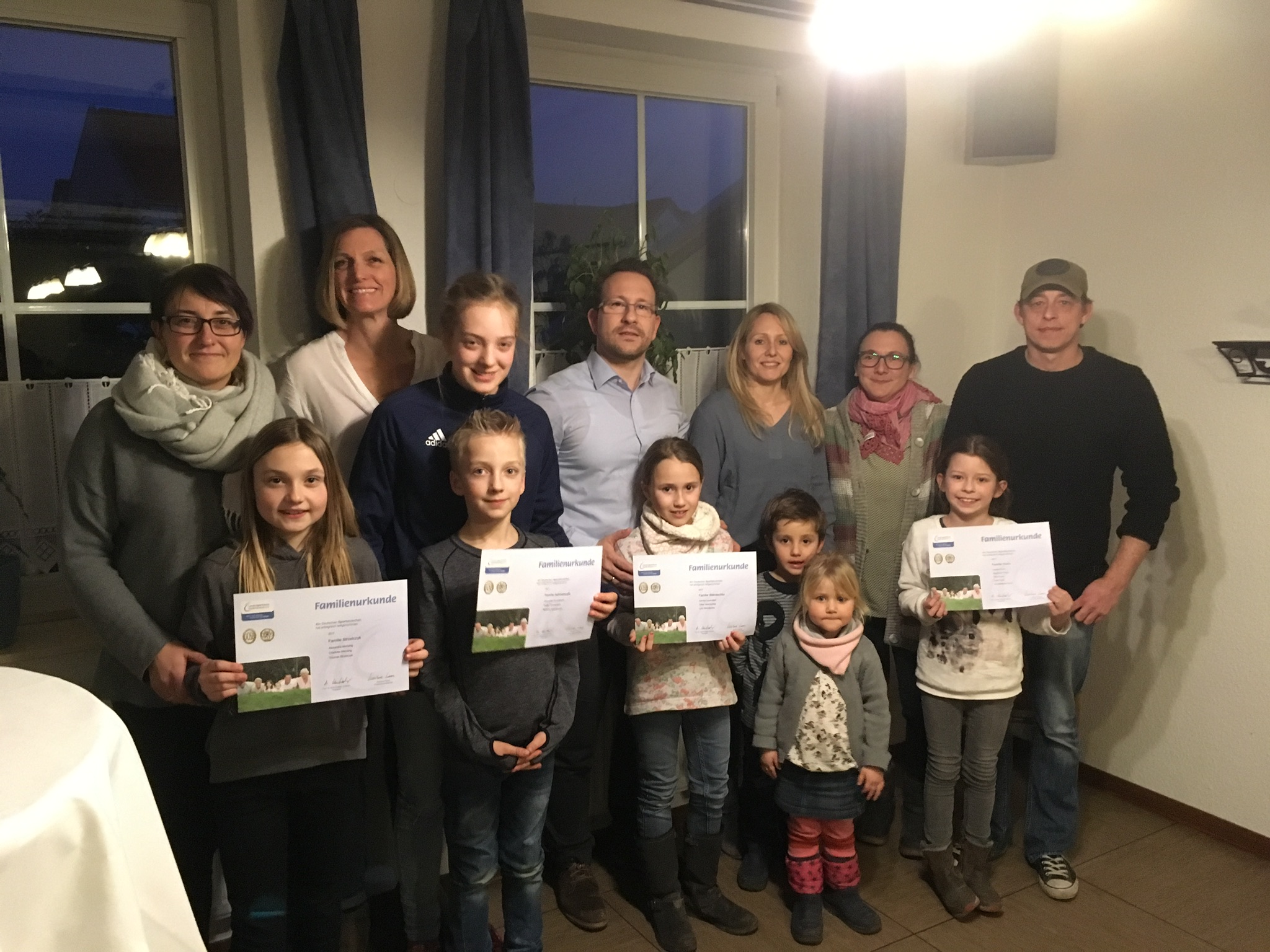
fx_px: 1064
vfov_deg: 48.2
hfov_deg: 61.7
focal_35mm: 29
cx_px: 635
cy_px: 476
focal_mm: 4.15
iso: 320
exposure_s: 1/17
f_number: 2.2
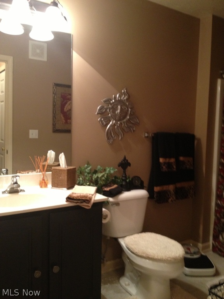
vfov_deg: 52.6
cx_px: 112
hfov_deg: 40.7
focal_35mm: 35
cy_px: 150
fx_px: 302
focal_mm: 4.28
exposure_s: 1/20
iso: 200
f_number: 2.4
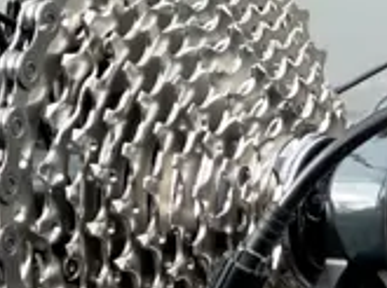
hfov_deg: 6.3
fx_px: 3469
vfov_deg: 4.7
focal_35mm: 311
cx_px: 516
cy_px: 522
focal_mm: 7.5
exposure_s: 1/121
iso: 25
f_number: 2.2
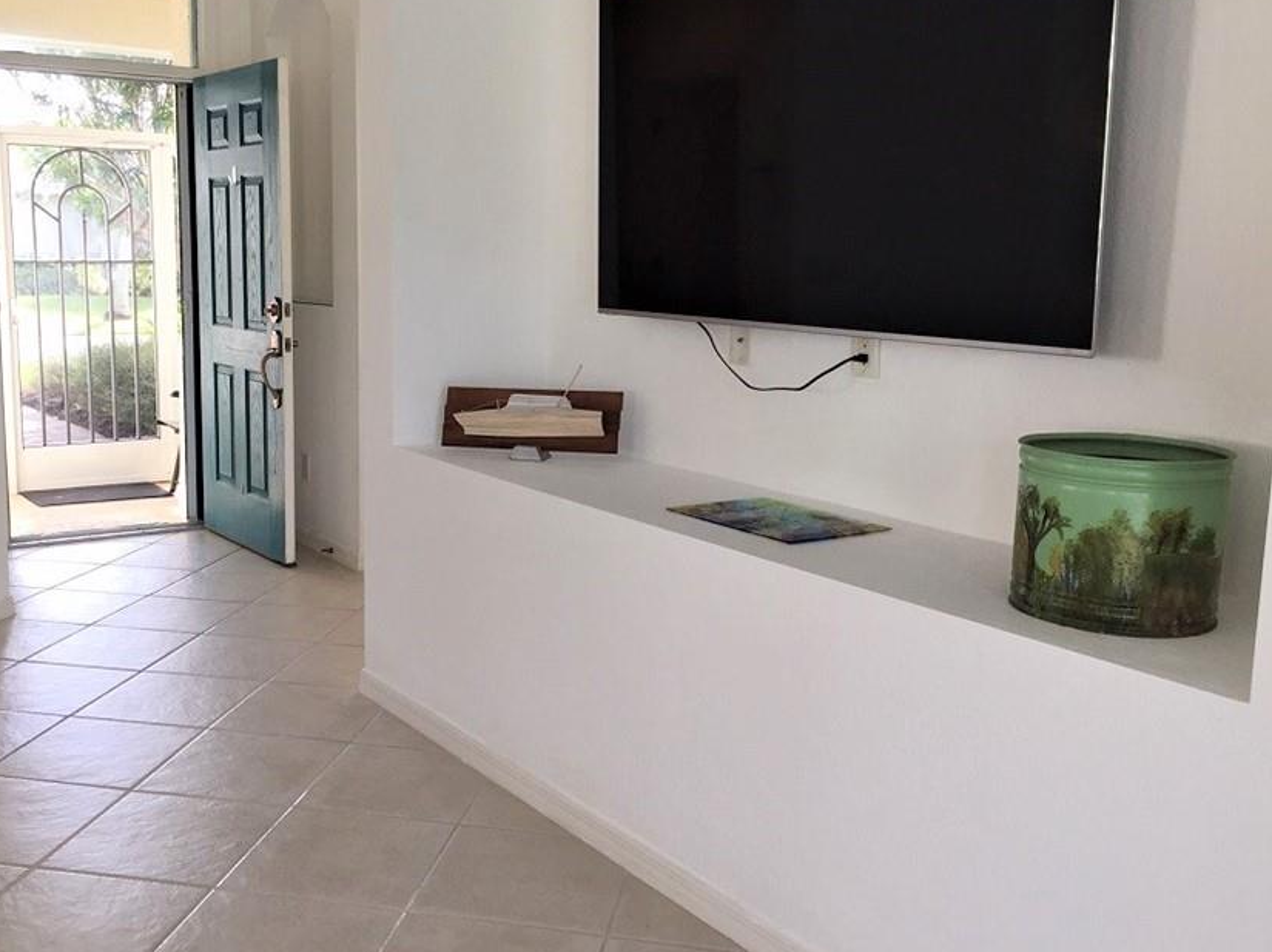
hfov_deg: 51.0
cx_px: 510
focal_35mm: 36
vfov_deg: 39.6
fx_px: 1322
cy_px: 446
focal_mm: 4.15
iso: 50
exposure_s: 1/120
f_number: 2.2
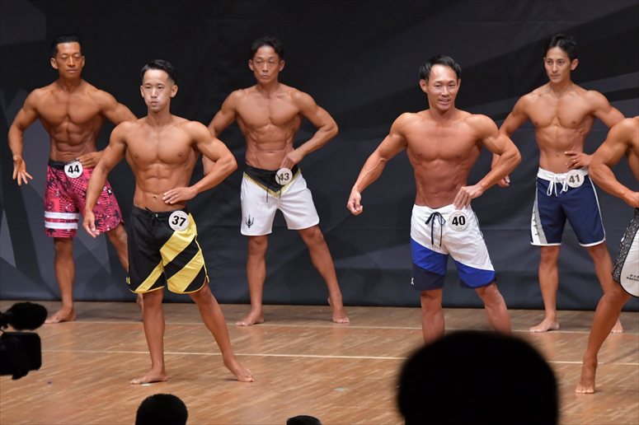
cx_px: 320
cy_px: 212
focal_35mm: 270
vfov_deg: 5.1
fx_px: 4790
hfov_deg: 7.6
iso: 6400
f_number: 5.6
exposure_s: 1/400
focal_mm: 180
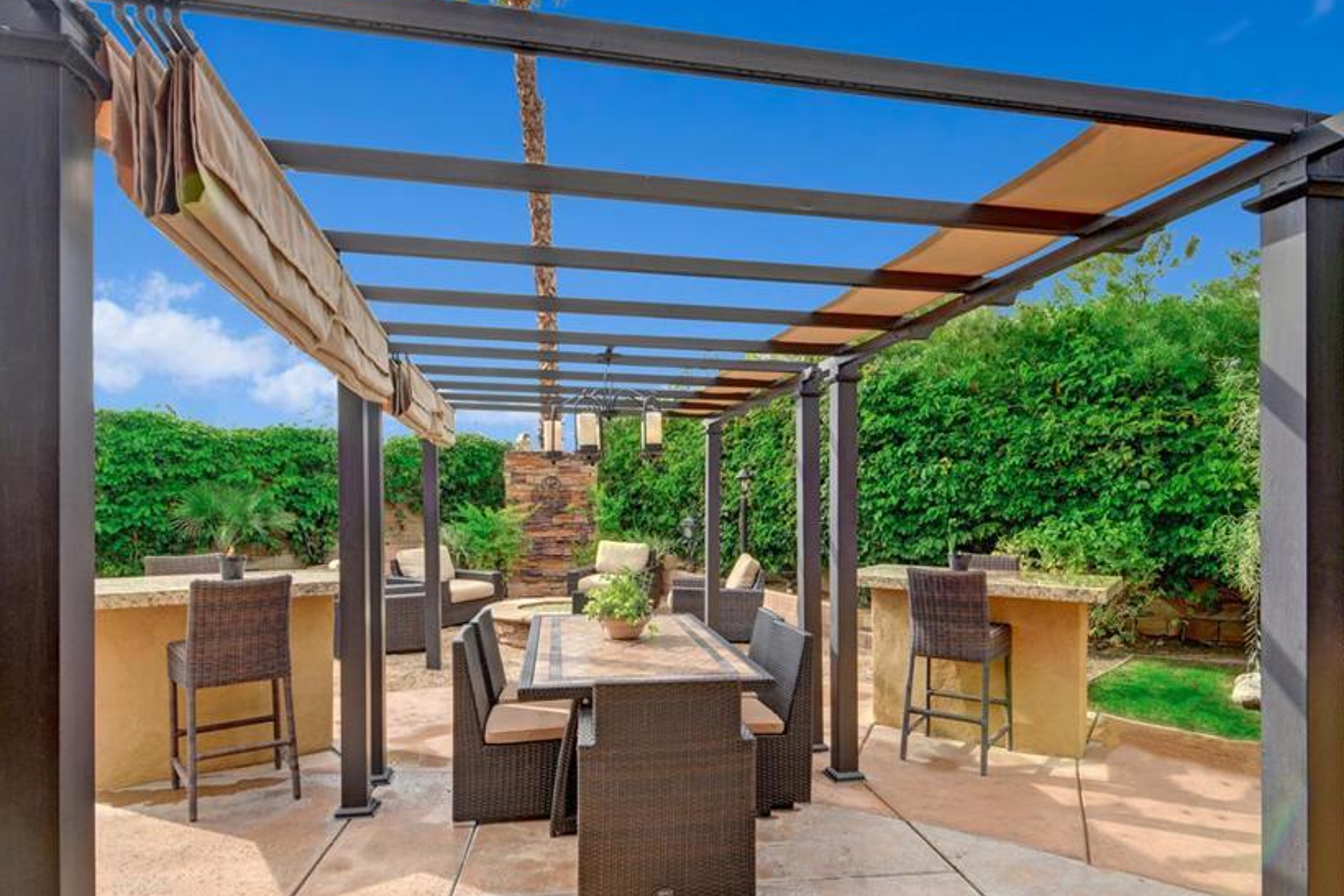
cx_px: 666
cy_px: 487
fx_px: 747
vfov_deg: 61.8
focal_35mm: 20
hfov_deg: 84.0
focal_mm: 16
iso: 100
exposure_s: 1/30
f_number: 13
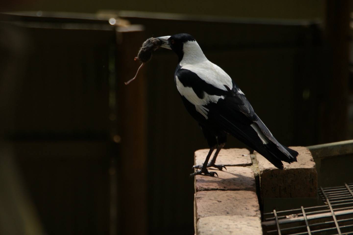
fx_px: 2285
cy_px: 115
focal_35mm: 233
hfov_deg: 8.8
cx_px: 165
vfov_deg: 5.9
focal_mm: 140
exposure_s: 1/250
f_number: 6.3
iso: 160
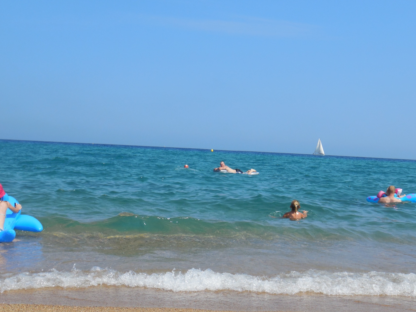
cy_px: 160
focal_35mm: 50
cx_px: 224
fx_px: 601
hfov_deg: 38.2
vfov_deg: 29.1
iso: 125
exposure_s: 1/1250
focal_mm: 7.8
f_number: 4.5
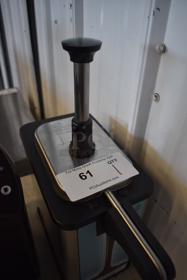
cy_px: 140
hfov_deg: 48.0
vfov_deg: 67.3
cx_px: 94
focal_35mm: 27
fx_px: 210
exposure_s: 1/160
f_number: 3.5
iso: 800
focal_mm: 18
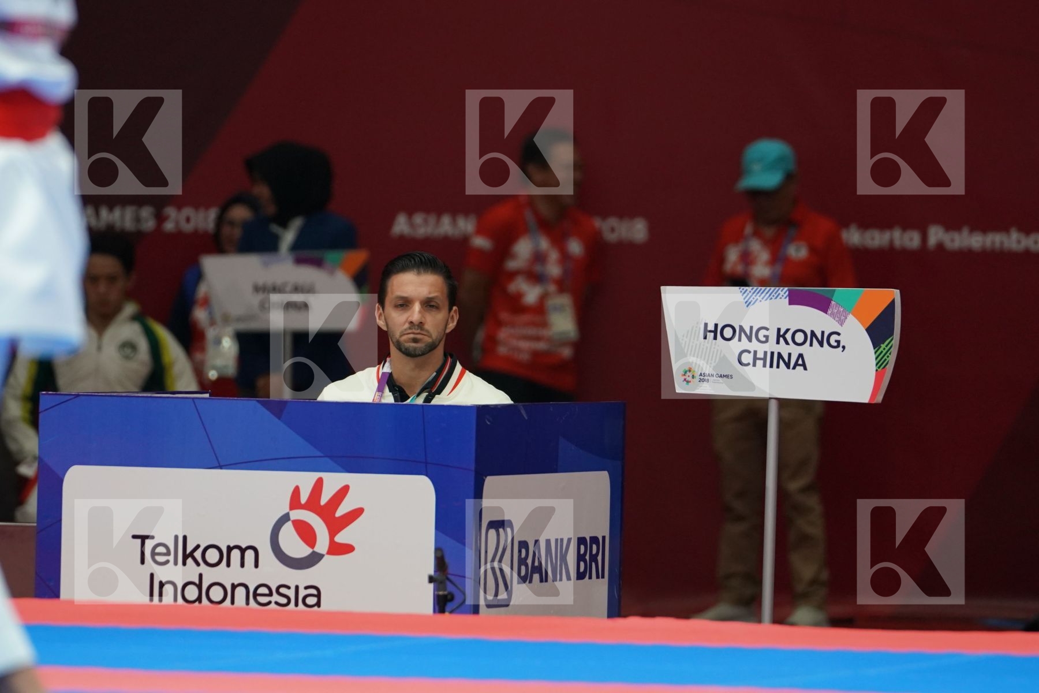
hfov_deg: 4.9
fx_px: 12121
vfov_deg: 3.3
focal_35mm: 420
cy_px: 346
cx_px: 520
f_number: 4
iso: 2000
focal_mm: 280
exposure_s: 1/500
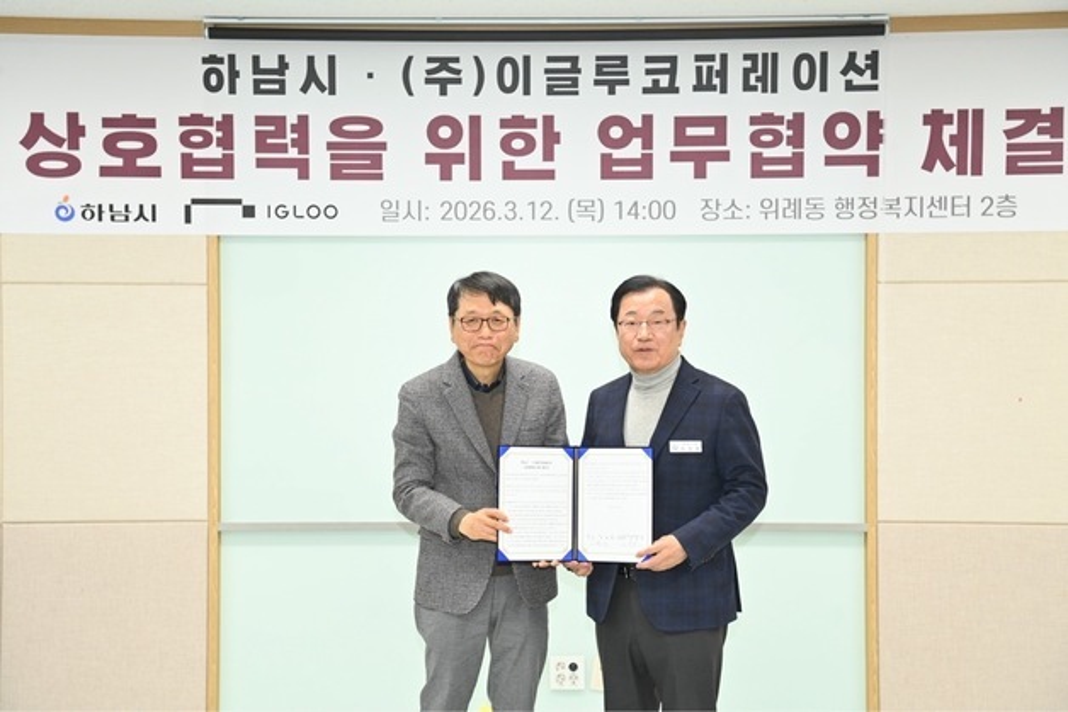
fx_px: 1662
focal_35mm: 56
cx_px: 534
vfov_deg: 24.2
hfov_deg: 35.6
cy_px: 356
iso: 800
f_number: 4
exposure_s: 1/60
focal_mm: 56
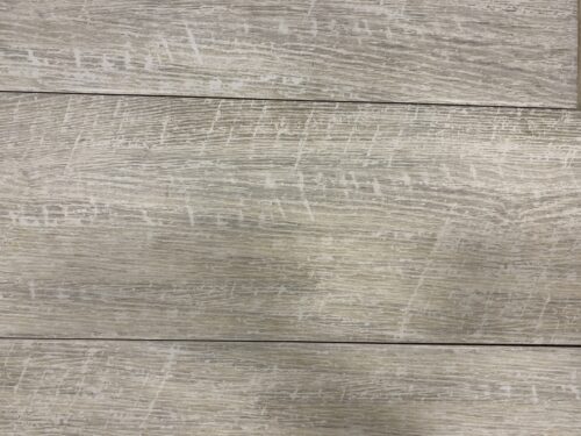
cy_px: 218
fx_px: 436
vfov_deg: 53.1
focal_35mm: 26
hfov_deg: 67.3
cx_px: 290
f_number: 1.8
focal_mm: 4.25
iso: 80
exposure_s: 1/60
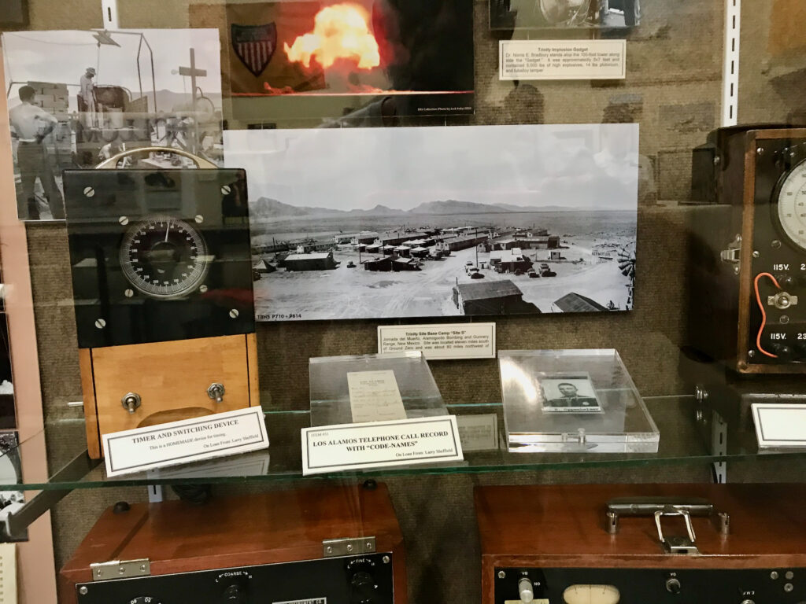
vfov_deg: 49.7
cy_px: 302
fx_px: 652
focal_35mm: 28
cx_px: 403
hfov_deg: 63.4
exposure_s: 1/15
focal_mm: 3.99
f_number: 1.8
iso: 80
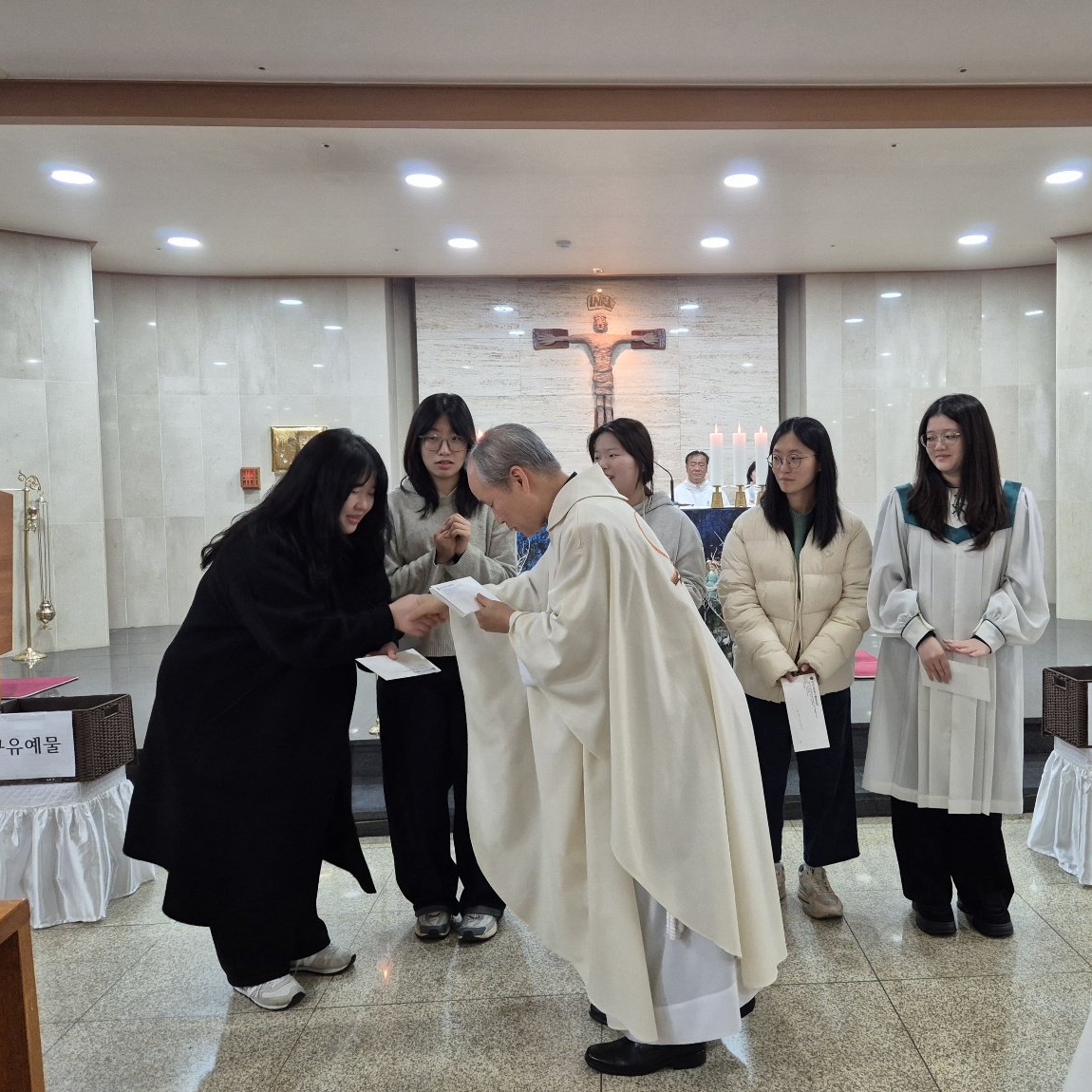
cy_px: 549
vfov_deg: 57.3
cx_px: 657
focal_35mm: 28
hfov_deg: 56.8
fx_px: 999
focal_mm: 5.4
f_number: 1.8
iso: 400
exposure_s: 1/120
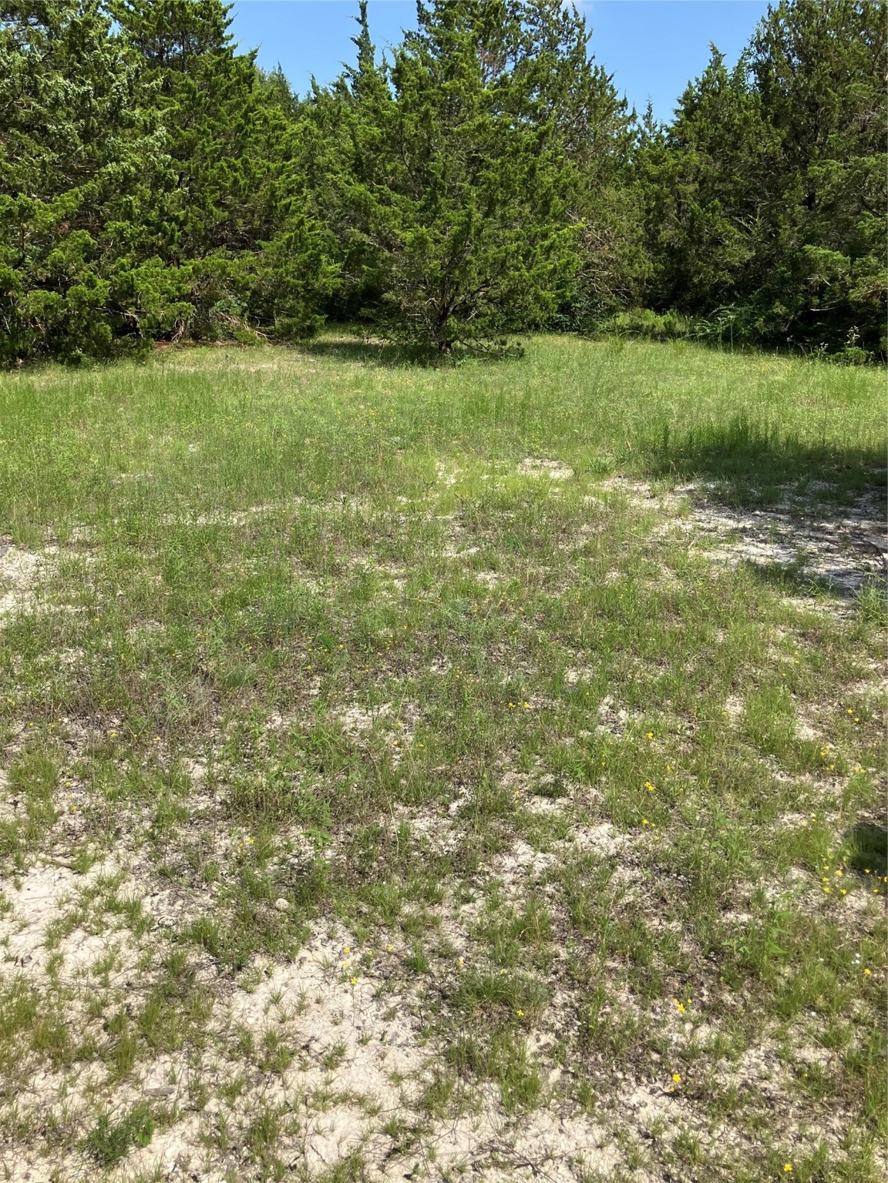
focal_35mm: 28
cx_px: 444
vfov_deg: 63.4
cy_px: 592
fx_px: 958
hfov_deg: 49.7
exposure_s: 1/1919
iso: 32
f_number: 1.8
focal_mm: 3.99
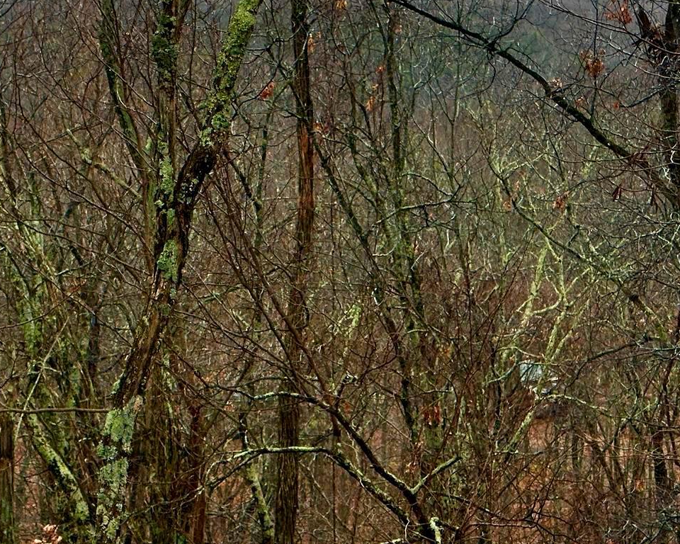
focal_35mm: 100
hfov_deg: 19.1
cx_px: 171
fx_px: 2013
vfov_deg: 15.4
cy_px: 213
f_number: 1.78
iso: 64
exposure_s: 1/3155
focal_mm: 6.86
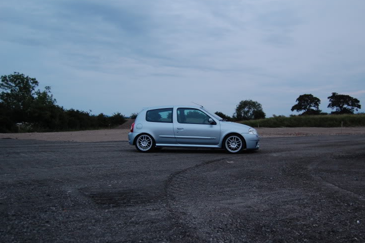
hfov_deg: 53.1
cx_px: 190
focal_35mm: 36
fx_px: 365
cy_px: 121
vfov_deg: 36.9
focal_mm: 22
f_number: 3.8
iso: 800
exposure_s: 1/10
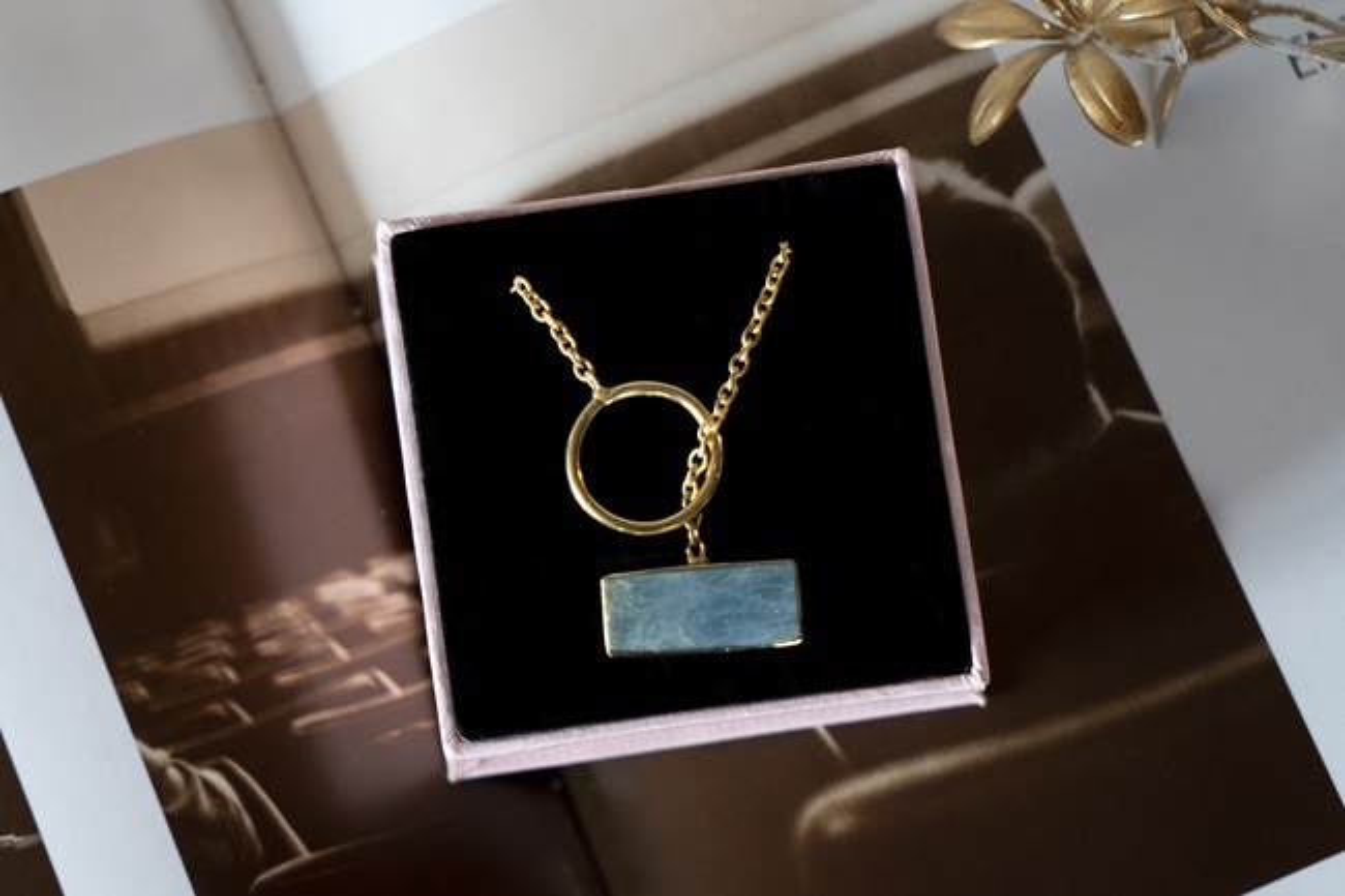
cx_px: 672
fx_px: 2614
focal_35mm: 70
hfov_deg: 28.9
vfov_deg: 19.4
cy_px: 448
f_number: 5.6
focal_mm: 70
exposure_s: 1/160
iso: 1600
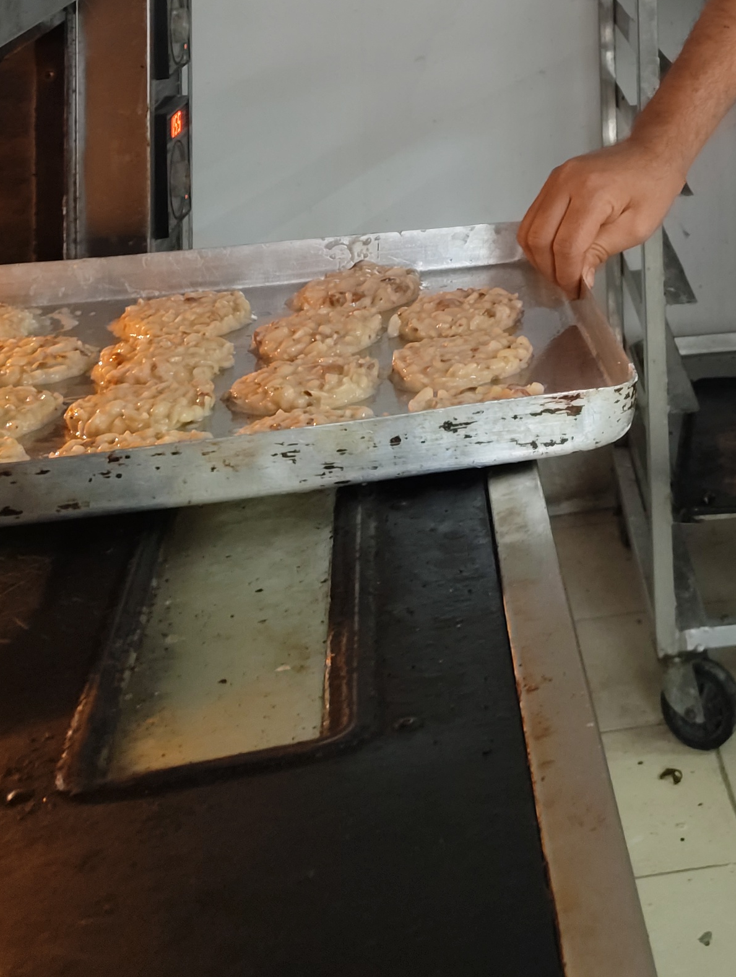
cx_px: 797
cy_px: -230
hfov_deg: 22.5
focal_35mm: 62
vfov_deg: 27.1
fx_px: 1753
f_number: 1.88
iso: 674
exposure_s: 1/33.3
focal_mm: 5.56
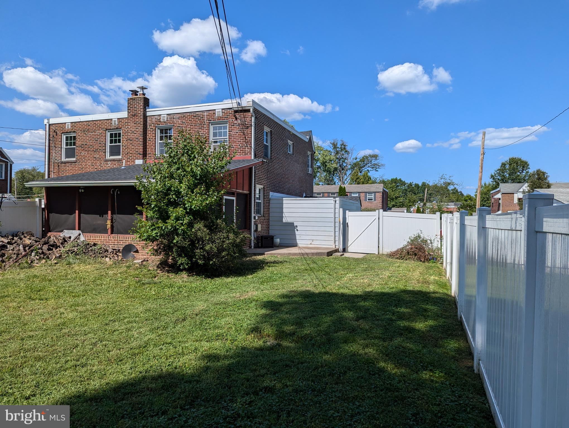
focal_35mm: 24
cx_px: 284
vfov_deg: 56.9
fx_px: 395
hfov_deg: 71.5
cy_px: 214
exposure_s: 1/4184
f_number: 1.85
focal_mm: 6.81
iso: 51
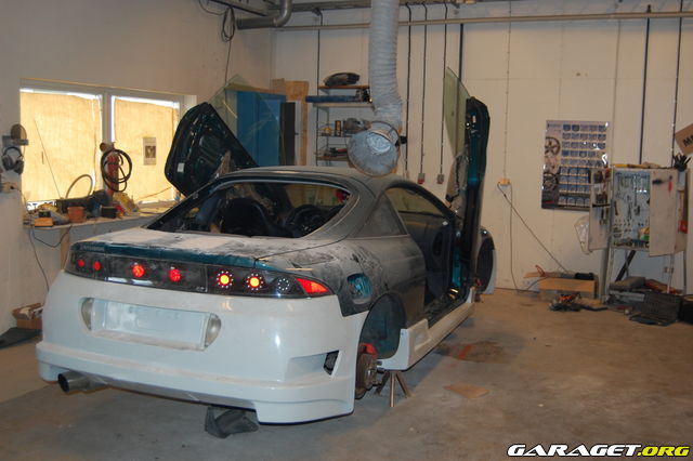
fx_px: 750
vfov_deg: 34.2
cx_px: 346
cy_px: 230
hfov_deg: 49.6
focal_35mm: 39
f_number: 4
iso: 400
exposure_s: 1/60
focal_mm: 26
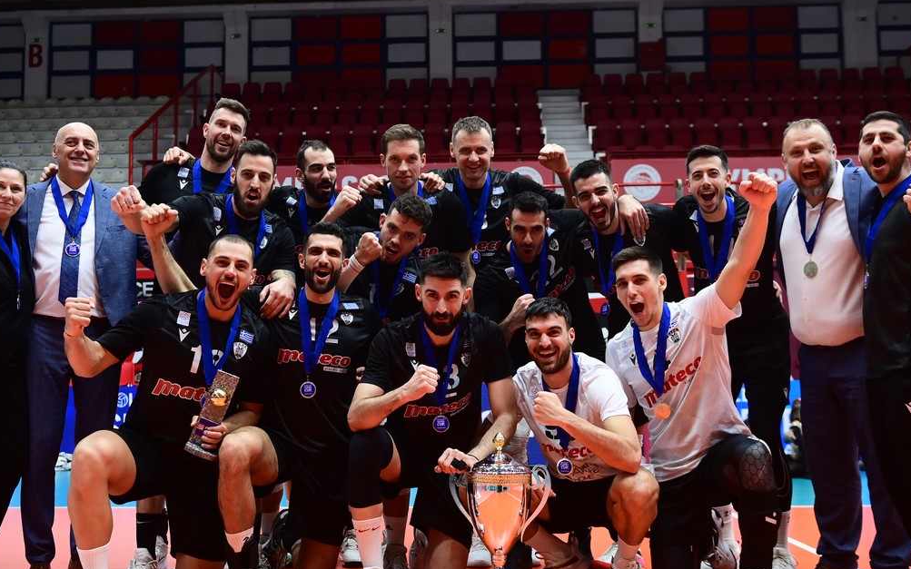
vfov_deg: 32.7
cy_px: 312
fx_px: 968
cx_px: 460
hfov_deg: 50.4
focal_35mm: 39
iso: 2500
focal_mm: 32
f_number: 3.2
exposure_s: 1/1000
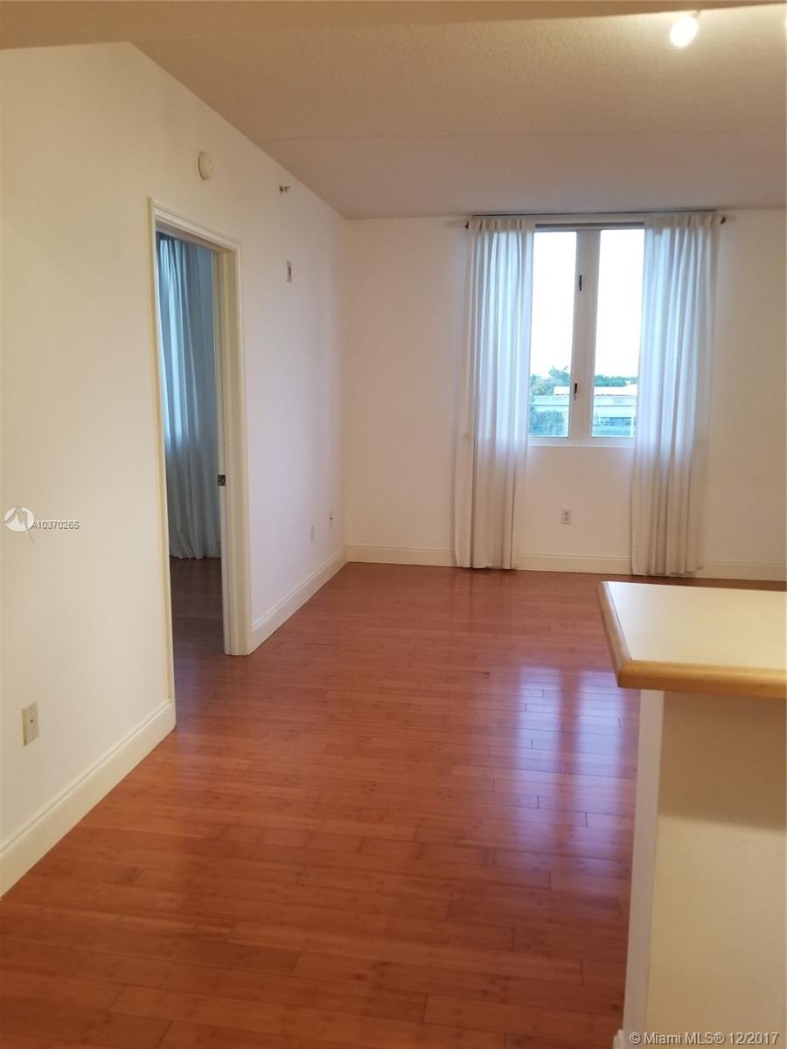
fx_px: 788
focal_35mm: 26
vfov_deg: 67.3
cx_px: 394
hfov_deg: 53.1
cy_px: 524
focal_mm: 4.25
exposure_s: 1/40
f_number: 1.7
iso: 160
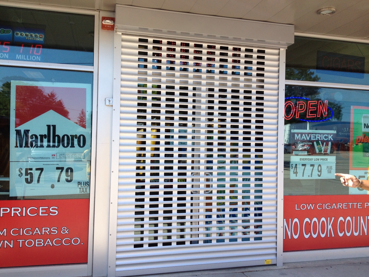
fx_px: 373
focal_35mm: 35
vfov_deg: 40.7
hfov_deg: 52.6
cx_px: 184
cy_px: 138
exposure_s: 1/516
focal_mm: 4.28
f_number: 2.4
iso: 64
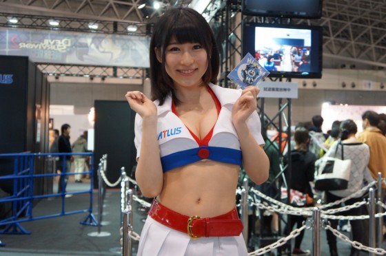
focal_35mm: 45
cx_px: 193
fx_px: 482
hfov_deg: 43.6
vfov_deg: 29.8
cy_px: 128
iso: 1600
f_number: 4
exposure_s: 1/30
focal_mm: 30
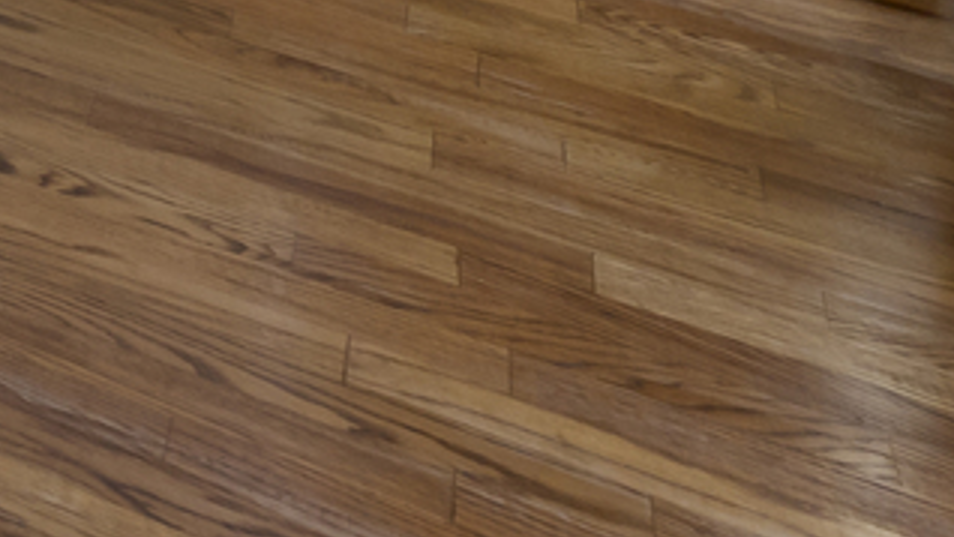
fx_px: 2024
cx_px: -1131
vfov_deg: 11.5
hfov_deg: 16.7
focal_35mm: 80
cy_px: -879
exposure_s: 1/20
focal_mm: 10
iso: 320
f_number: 4.5
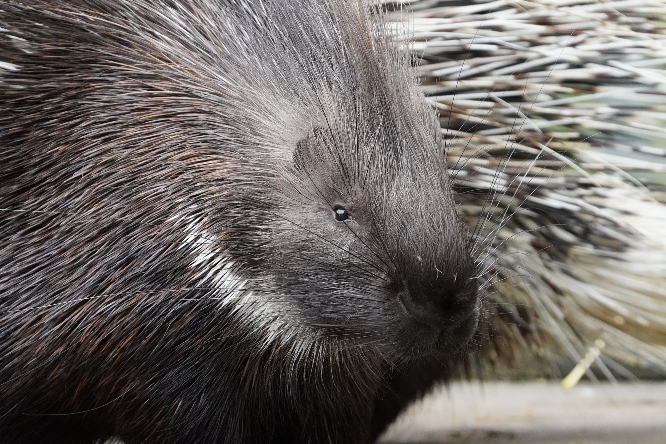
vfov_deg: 1.5
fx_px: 16647
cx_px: 333
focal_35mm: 900
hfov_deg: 2.3
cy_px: 222
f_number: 8
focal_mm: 600
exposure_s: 1/1000
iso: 6400
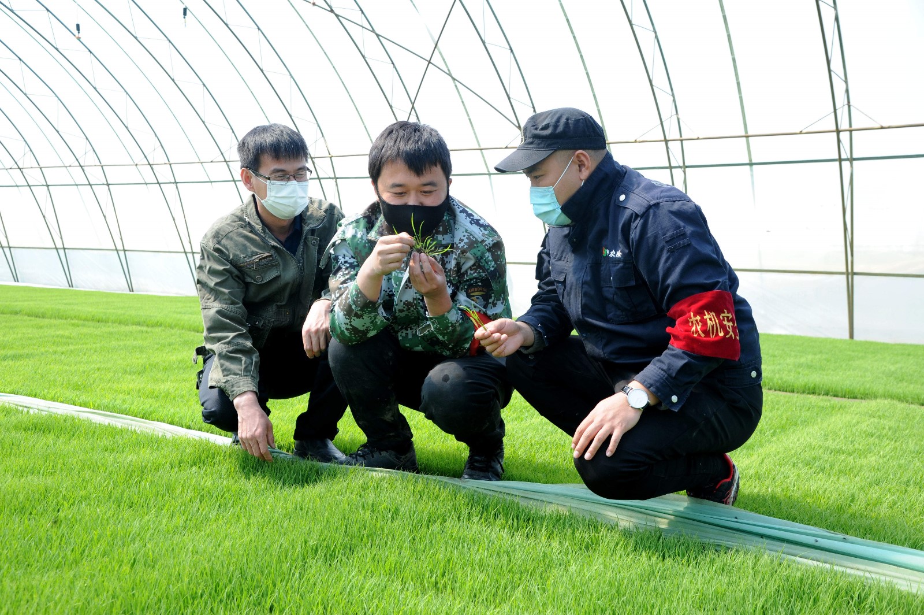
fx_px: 975
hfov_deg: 50.7
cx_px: 462
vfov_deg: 35.0
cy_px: 308
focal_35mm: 38
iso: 200
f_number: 7.1
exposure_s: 1/125
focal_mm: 38
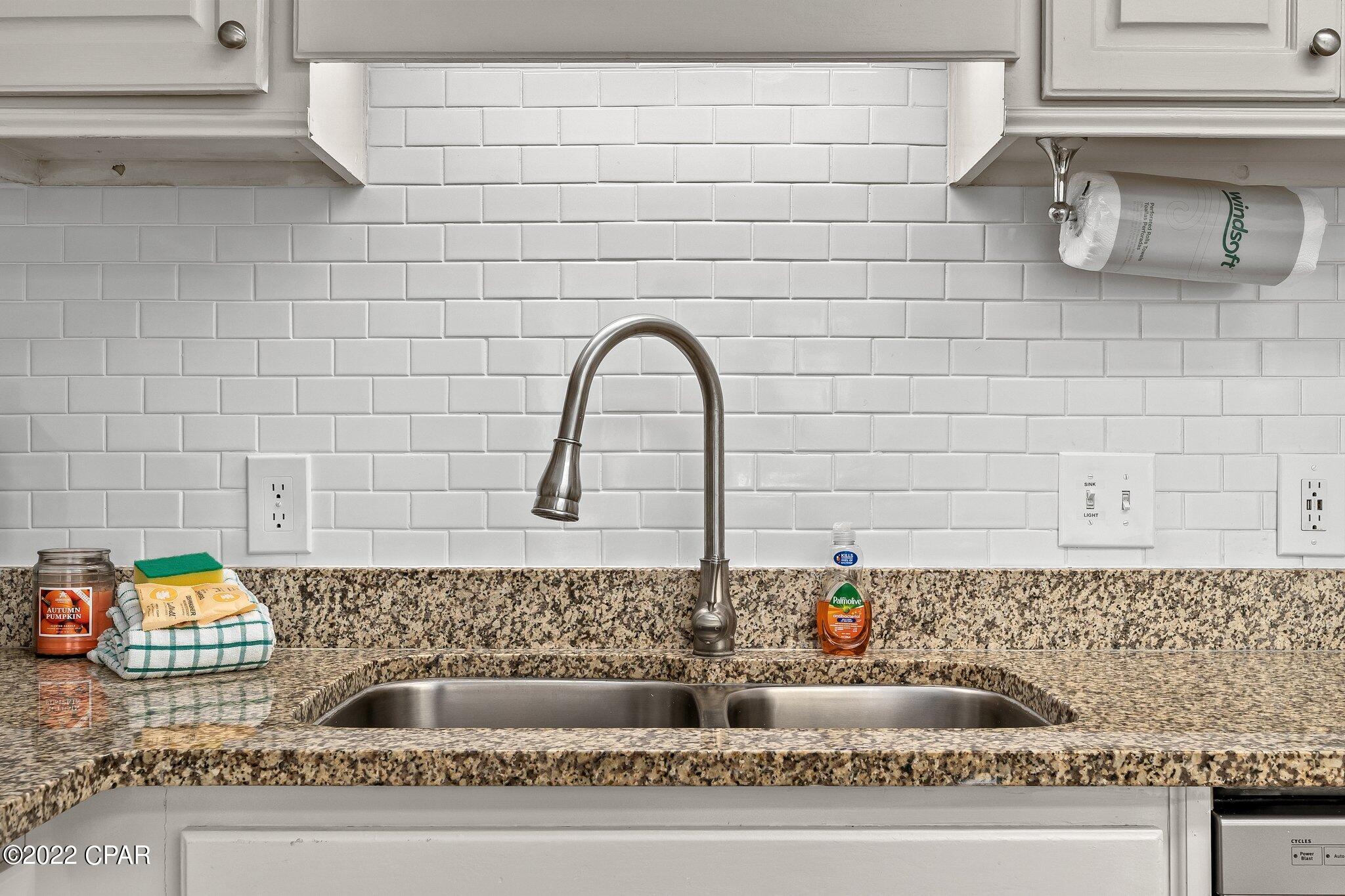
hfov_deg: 53.1
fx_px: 1345
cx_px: 672
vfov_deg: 36.9
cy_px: 448
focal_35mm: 36
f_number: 8
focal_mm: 24
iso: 400
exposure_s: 1/6
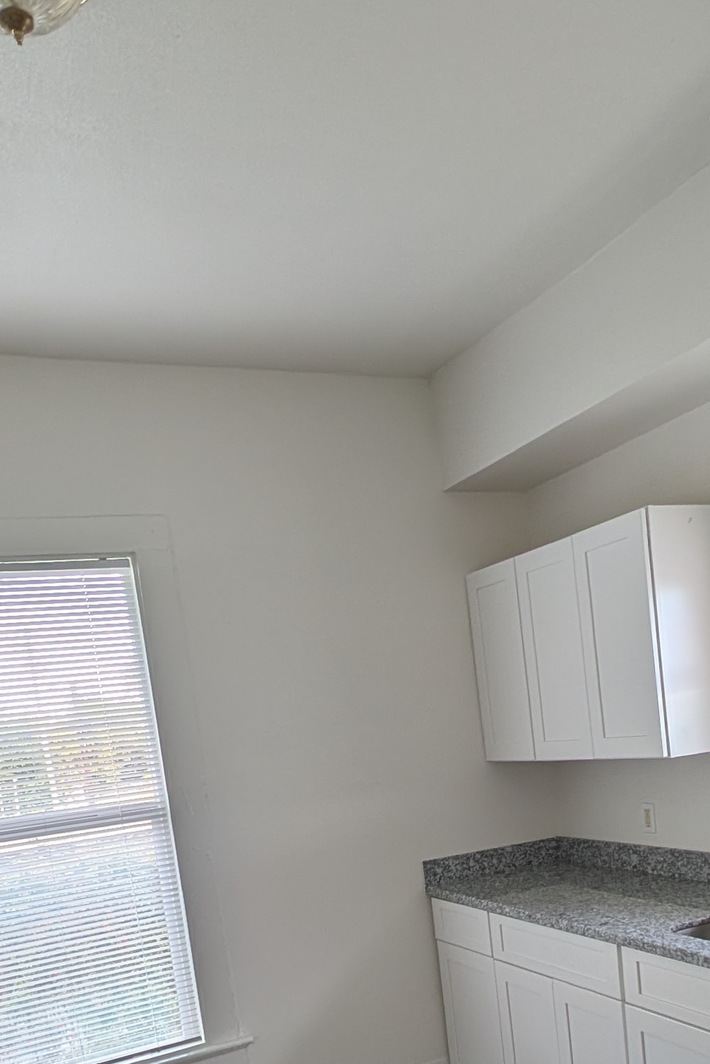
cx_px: 471
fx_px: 917
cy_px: 824
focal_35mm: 31
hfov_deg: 41.8
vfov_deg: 56.6
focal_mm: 2.23
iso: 43
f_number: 1.95
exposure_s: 1/55.6
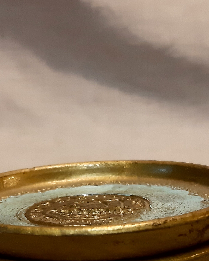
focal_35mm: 61
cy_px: 220
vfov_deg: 30.0
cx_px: 96
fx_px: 472
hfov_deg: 25.0
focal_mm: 3.93
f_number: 1.7
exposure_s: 1/50
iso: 320
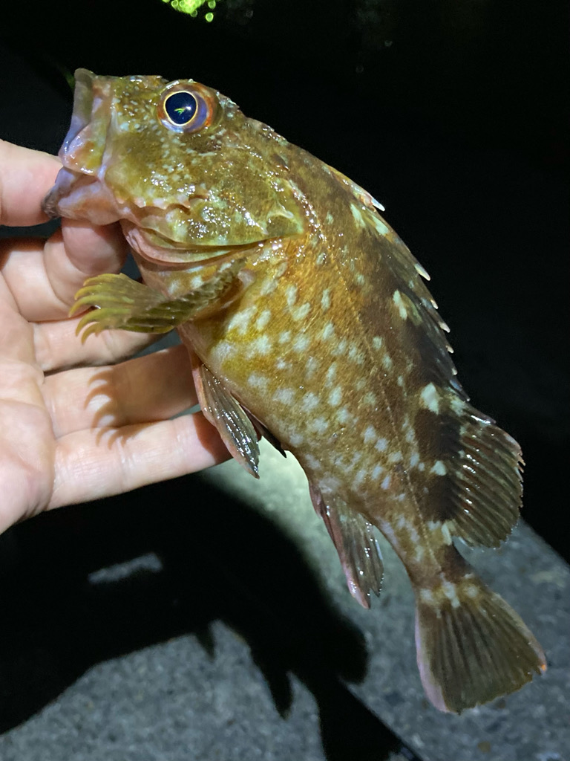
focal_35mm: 28
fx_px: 615
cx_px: 285
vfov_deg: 63.4
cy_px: 380
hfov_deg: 49.7
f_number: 1.8
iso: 640
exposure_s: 1/30
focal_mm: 3.99
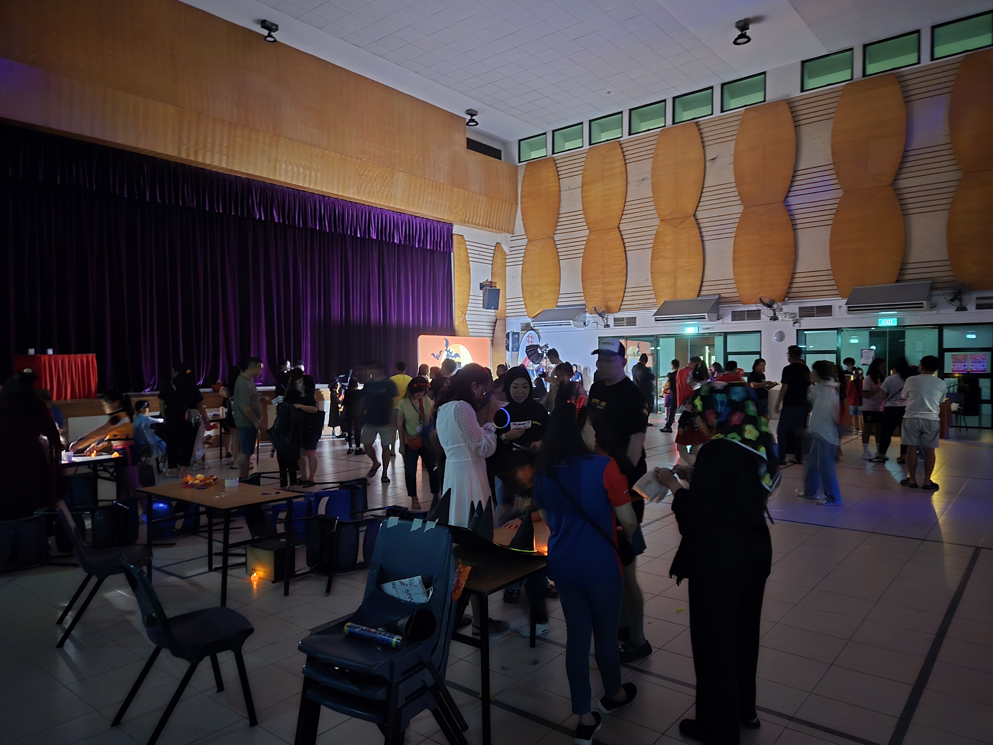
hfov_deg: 73.9
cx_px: 496
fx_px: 660
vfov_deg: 58.9
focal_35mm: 23
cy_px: 372
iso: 2500
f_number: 1.8
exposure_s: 1/15
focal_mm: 5.4
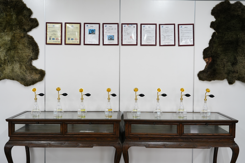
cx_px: 122
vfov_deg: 37.9
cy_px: 82
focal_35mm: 35
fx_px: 238
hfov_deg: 54.4
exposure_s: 1/20
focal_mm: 35
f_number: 4
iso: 800
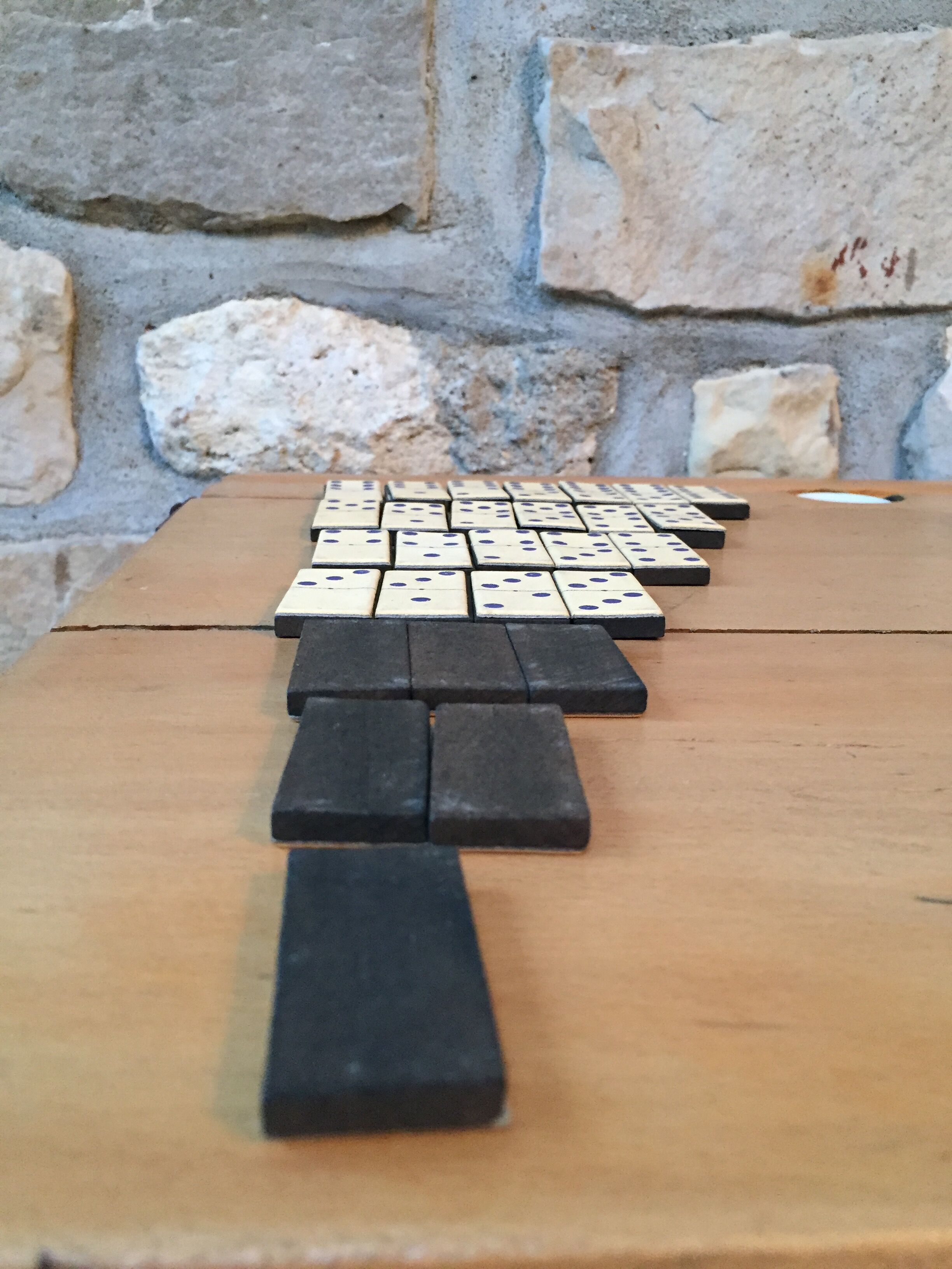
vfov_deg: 61.7
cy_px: 634
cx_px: 476
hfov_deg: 48.2
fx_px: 1063
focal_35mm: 29
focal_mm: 4.15
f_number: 2.2
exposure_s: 1/20
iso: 250
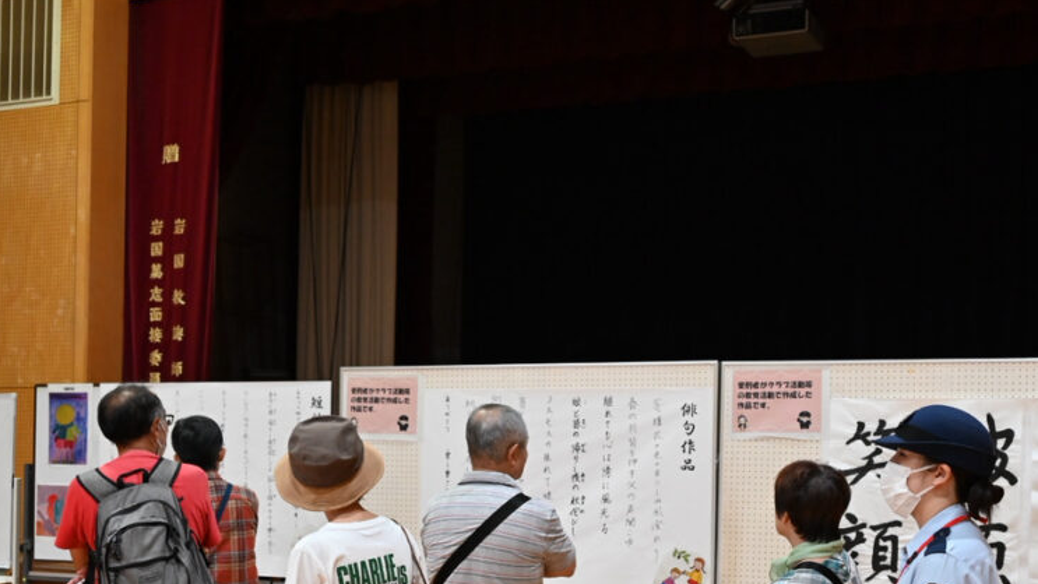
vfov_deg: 22.7
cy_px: 474
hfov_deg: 39.8
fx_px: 1431
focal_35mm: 52
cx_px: 597
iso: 2500
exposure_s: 1/125
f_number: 4.8
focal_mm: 36
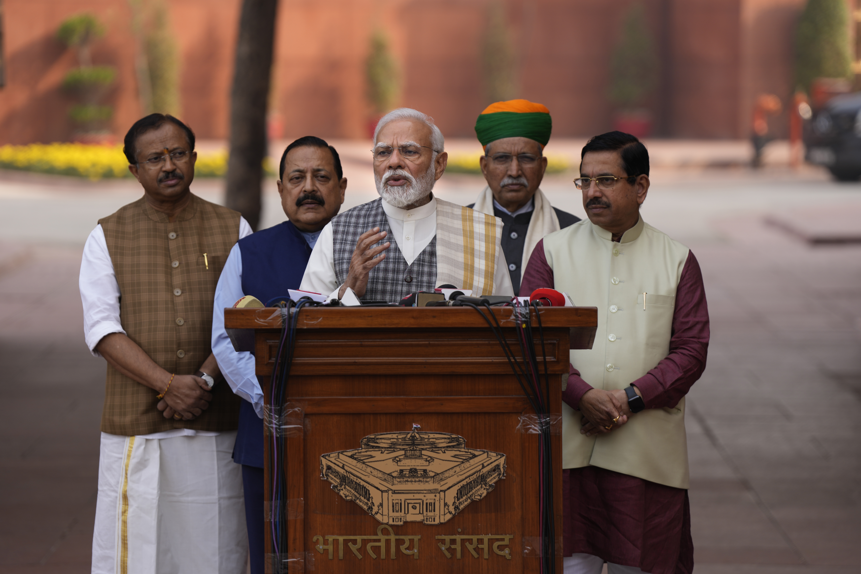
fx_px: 3803
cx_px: 430
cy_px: 287
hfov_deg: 12.9
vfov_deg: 8.6
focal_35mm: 159
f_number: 3.2
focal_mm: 159
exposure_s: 1/500
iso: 100
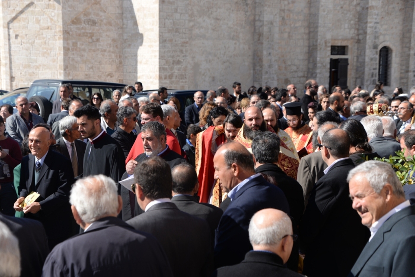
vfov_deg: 17.5
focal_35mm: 78
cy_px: 138
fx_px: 900
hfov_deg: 26.0
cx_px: 208
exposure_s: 1/250
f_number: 6.3
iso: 100
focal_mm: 78
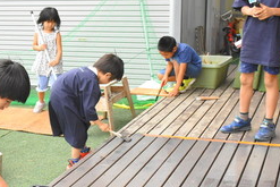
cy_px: 131
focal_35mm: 73
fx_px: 568
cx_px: 52
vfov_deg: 18.6
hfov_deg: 27.1
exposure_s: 1/200
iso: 2500
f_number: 7.1
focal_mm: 24
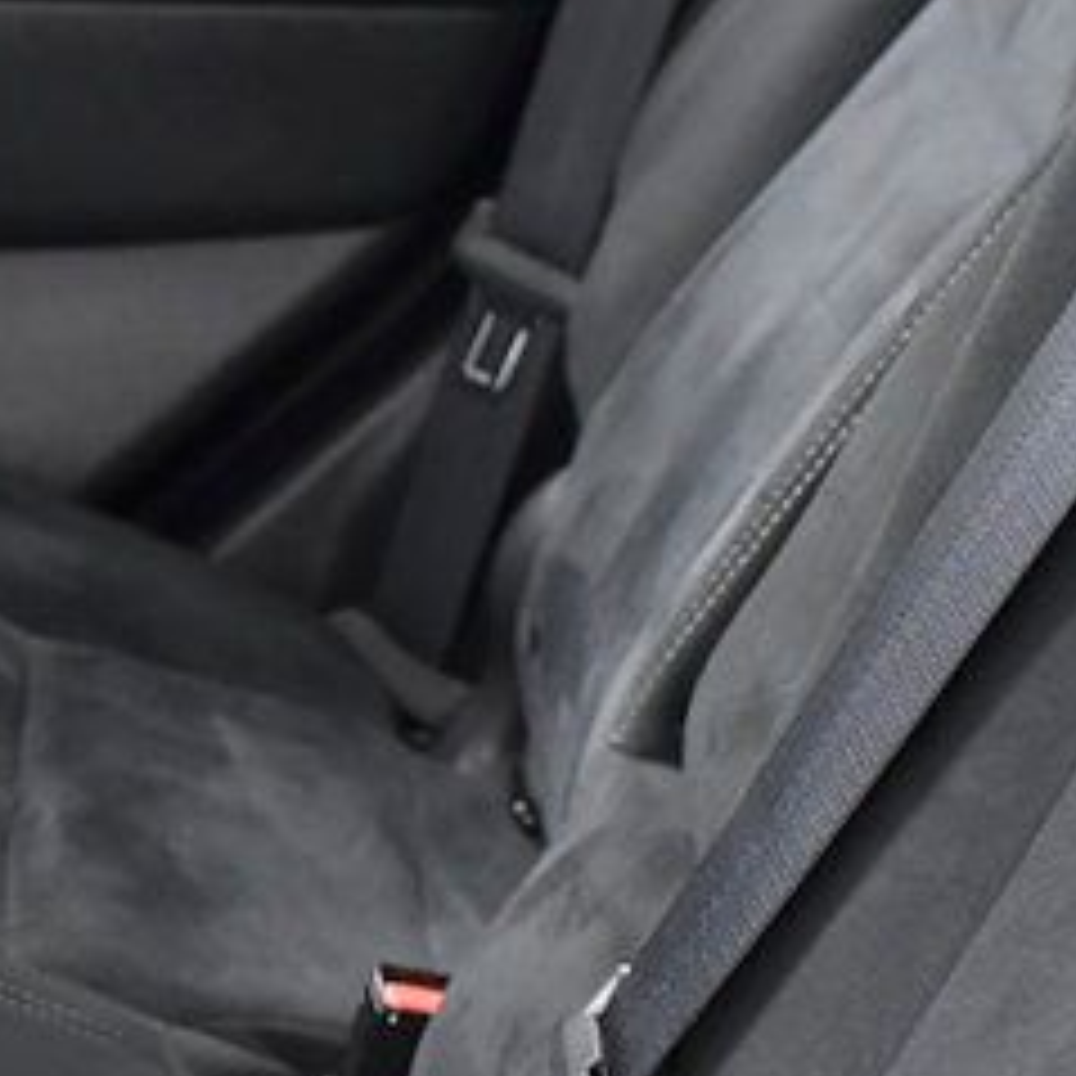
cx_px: -563
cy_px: 1389
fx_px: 4607
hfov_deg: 12.6
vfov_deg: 12.9
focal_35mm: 131
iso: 2500
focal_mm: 24
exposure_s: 1/80
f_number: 3.5
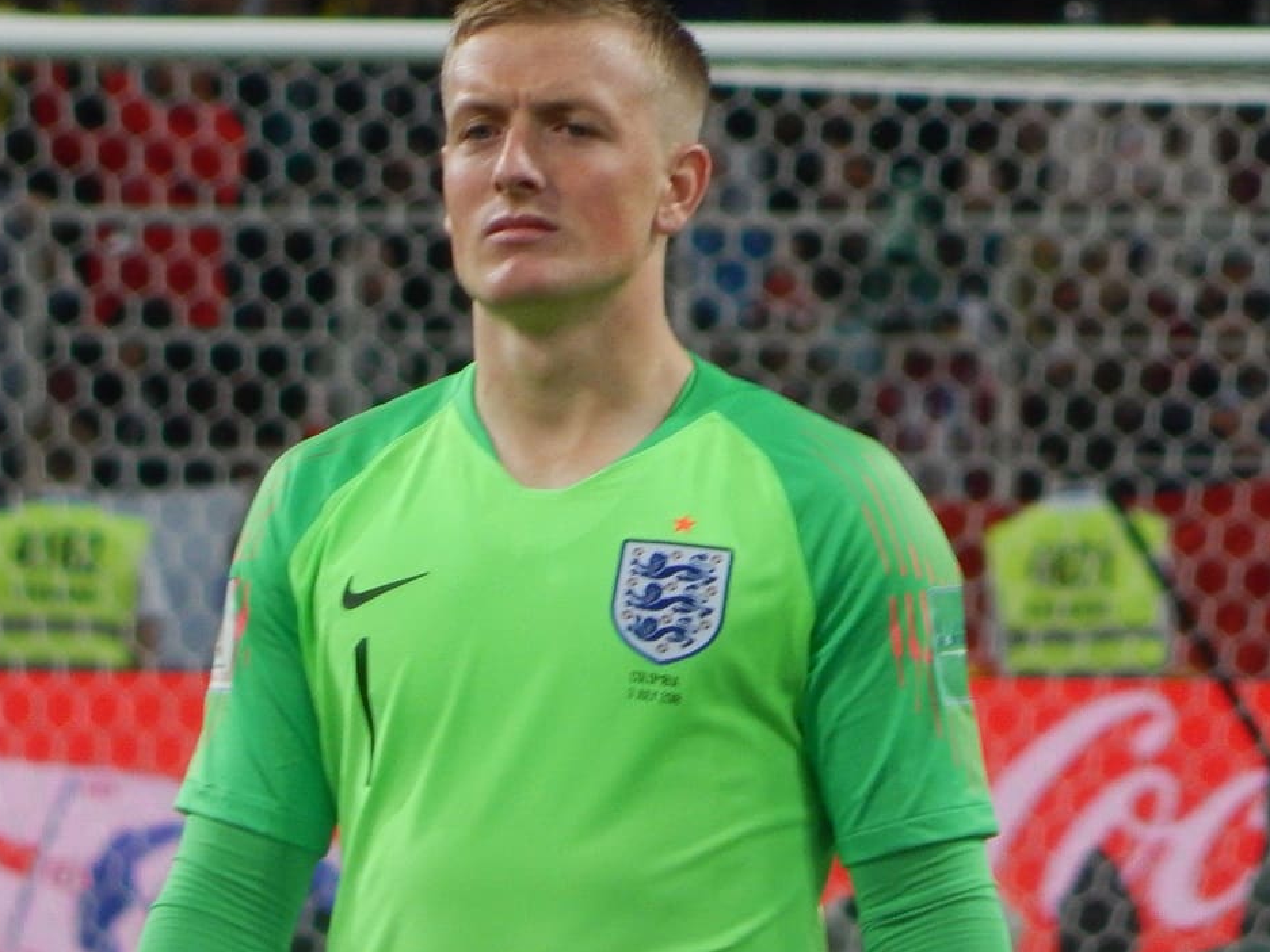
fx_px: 47921
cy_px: 446
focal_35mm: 1306
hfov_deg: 1.5
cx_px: 731
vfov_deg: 1.1
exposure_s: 1/160
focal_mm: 136
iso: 400
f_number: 5.9
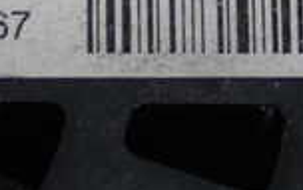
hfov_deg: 9.2
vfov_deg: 5.8
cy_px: -38
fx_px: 1866
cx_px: -30
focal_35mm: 226
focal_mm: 9.65
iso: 320
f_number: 3.3
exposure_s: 1/50
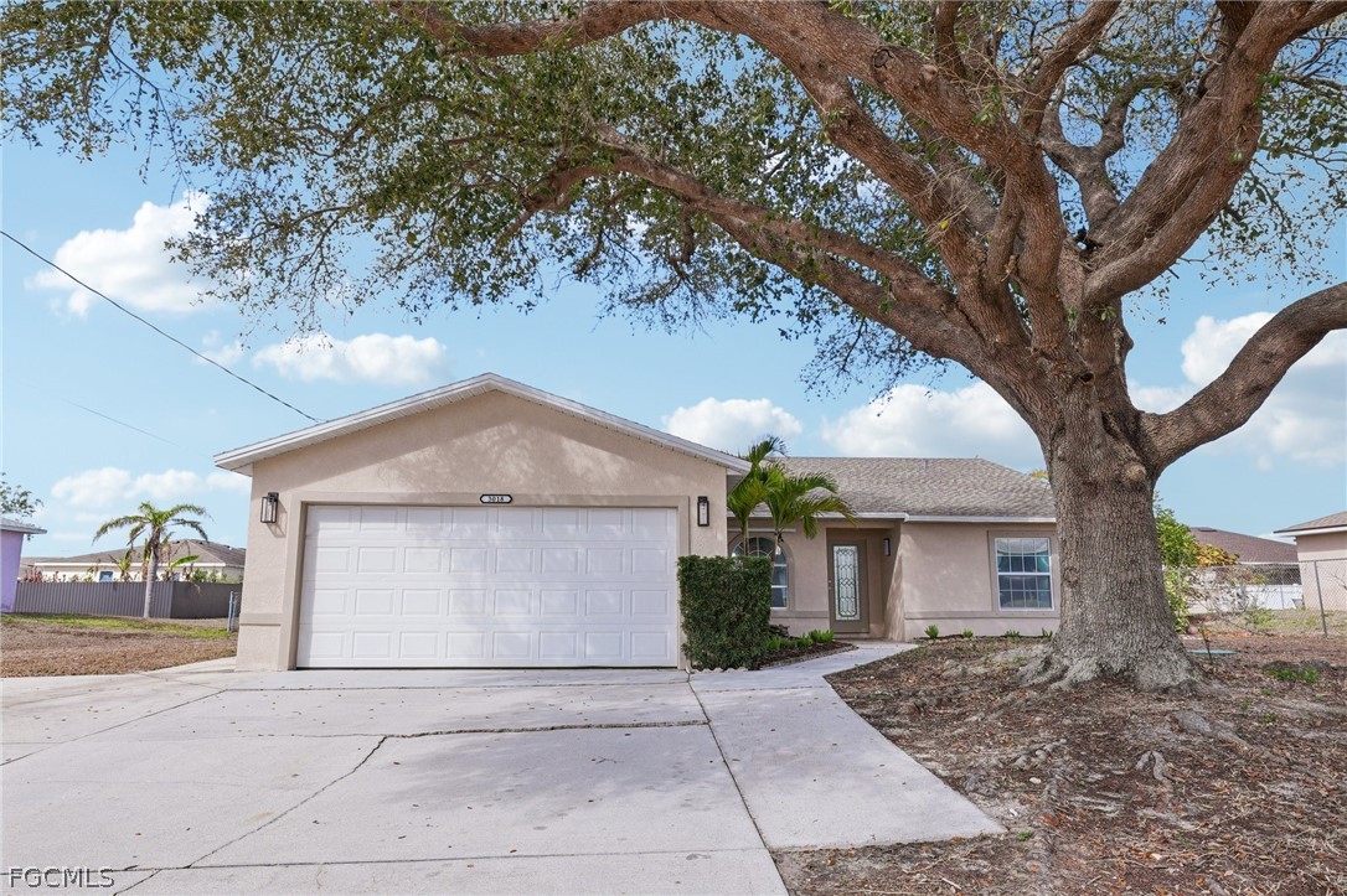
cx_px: 674
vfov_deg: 59.4
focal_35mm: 21
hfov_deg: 81.2
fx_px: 785
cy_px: 448
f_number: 8
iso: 50
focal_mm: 14
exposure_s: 1/160
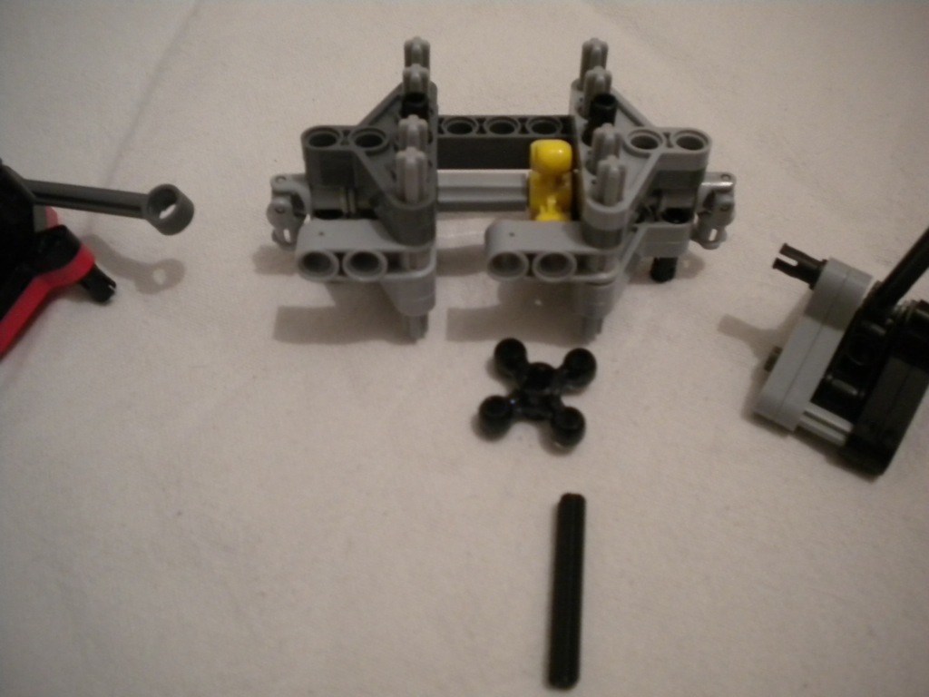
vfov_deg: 40.7
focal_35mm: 35
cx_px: 464
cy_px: 348
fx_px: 939
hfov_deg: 52.6
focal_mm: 6.3
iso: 400
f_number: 3.1
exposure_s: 1/14
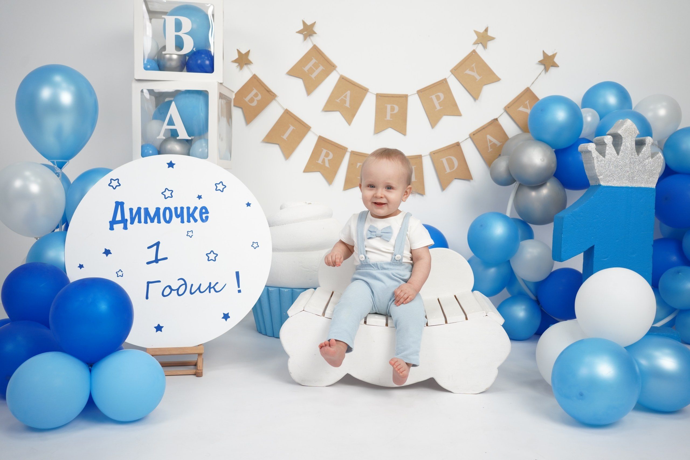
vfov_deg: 37.9
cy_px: 230
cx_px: 345
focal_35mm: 35
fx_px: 671
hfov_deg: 54.4
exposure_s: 1/160
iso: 800
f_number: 4.5
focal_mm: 35
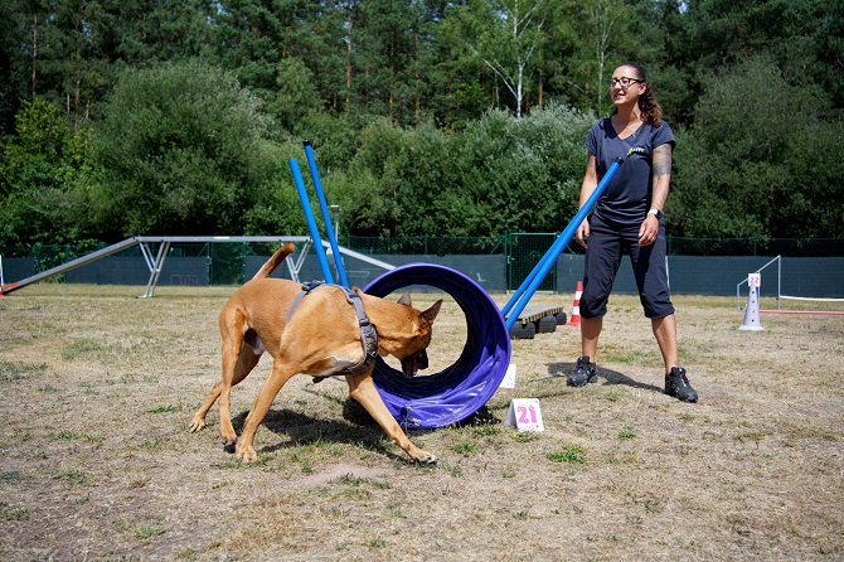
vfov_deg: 37.8
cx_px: 422
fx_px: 820
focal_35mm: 35
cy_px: 281
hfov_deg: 54.5
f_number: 4.5
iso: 100
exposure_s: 1/800
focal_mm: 35
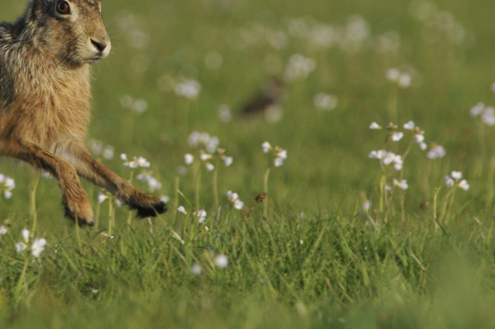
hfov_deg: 1.1
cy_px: -38
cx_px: -77
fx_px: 24824
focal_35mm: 1808
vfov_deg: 0.8
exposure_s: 1/800
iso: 400
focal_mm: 500
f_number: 10
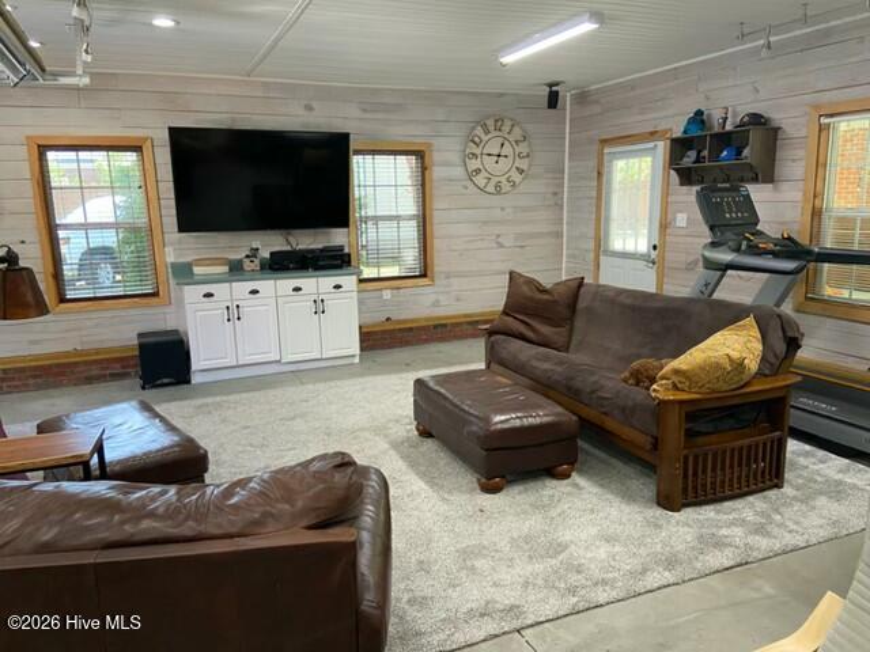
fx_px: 653
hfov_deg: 67.3
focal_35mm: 26
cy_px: 326
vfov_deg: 53.1
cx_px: 435
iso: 125
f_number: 1.8
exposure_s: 1/60
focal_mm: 4.25
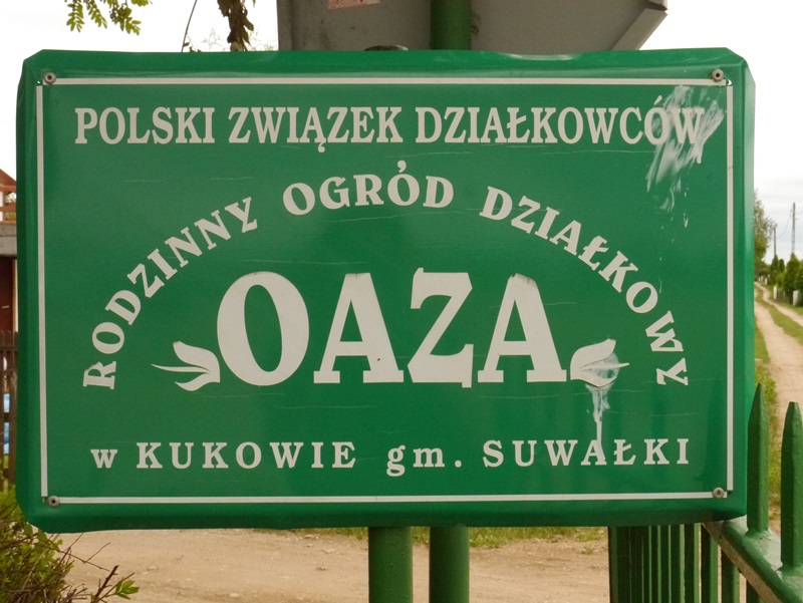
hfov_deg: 34.3
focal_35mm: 56
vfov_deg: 26.1
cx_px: 402
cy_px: 302
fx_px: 1300
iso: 3200
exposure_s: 1/1000
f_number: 16
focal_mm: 28
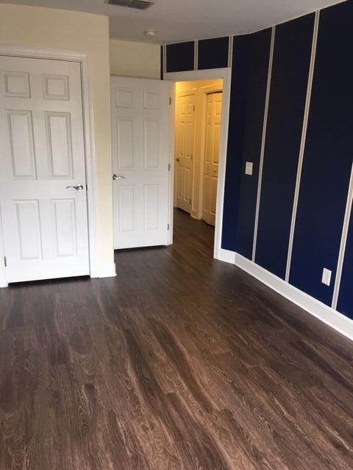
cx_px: 176
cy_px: 235
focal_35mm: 29
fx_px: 394
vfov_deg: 61.7
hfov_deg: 48.2
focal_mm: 4.15
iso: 25
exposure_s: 1/15
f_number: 2.2
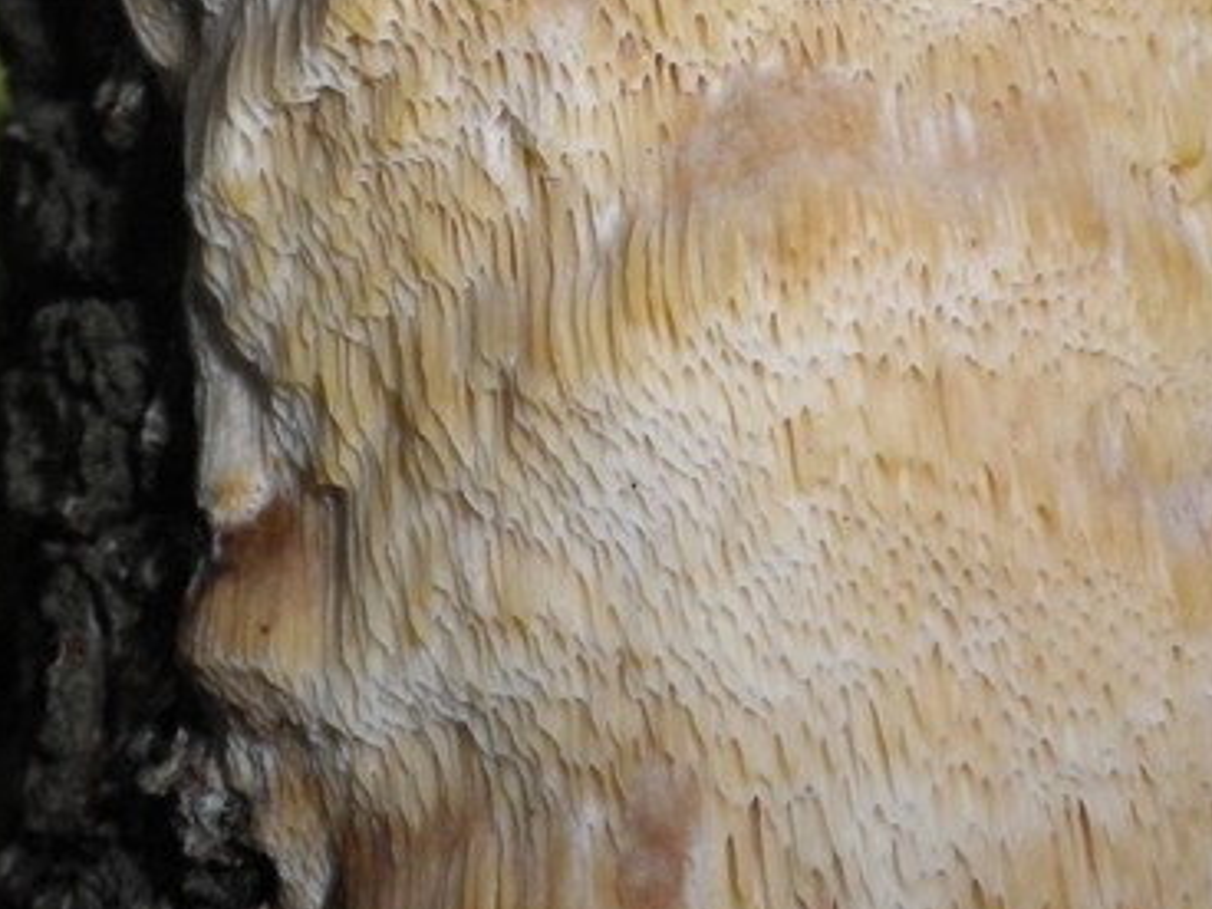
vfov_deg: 19.1
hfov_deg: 25.6
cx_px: 454
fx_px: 2661
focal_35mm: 76
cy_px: 128
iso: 400
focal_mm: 6.36
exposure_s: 1/100
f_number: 8.6
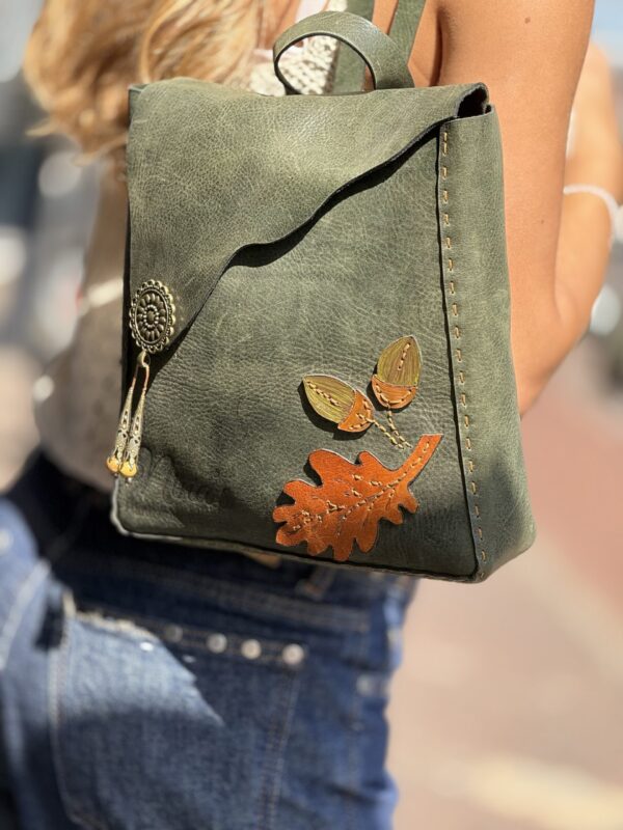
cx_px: 312
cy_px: 415
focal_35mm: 120
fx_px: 2880
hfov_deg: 12.3
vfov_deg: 16.4
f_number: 2.8
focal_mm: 15.66
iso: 64
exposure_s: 1/150
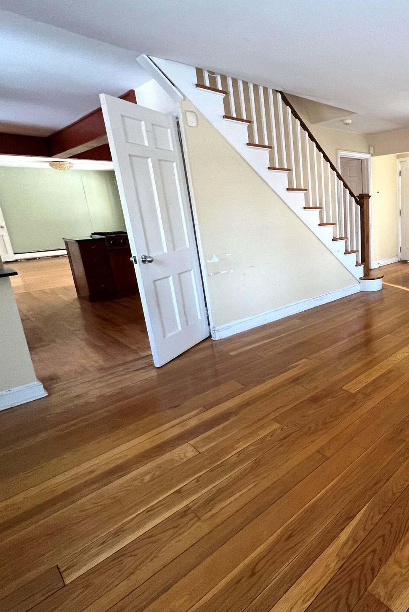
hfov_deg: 56.2
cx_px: 365
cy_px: 292
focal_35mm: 19
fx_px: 324
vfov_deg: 86.8
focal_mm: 1.57
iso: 250
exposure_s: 1/84
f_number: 1.8
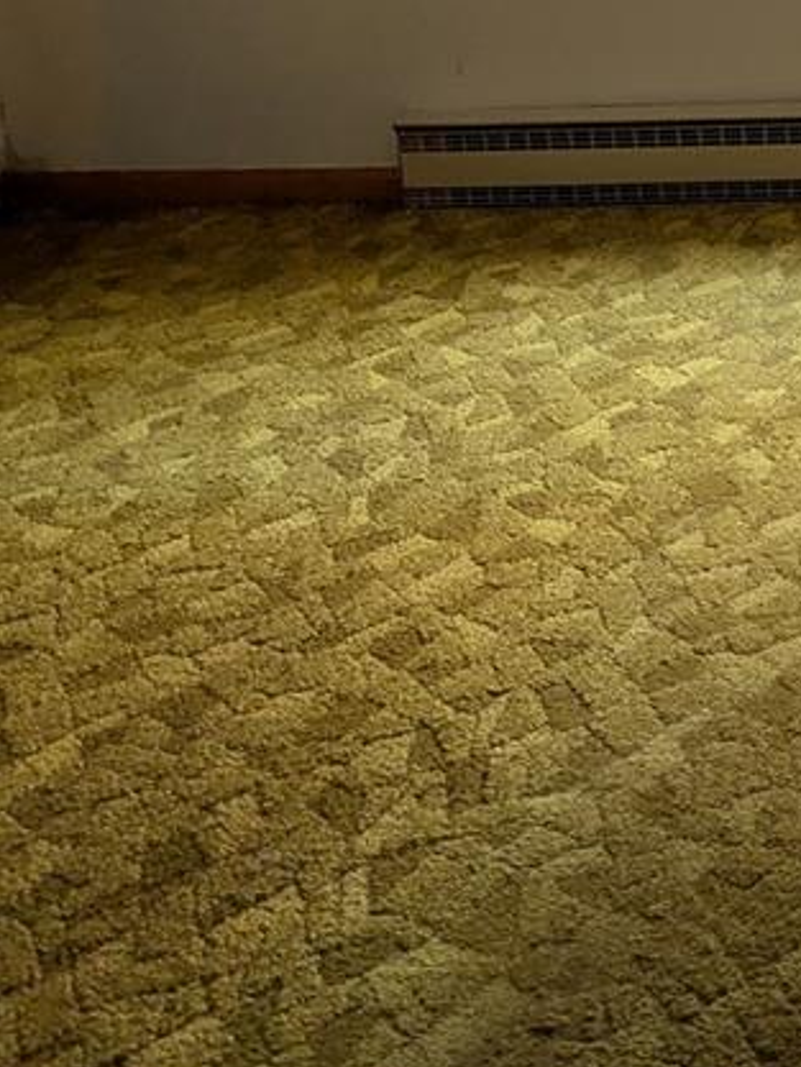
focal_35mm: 92
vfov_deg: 20.6
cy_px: -8
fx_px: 2837
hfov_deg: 15.2
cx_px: 1104
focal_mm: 5.43
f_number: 1.89
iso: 42
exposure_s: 1/171
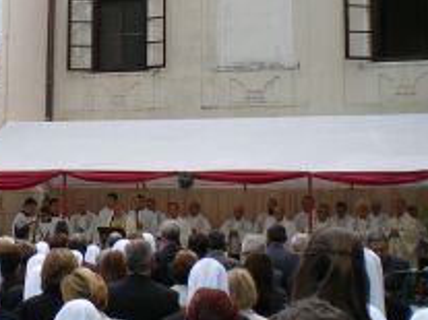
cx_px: 89
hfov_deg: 21.1
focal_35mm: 92
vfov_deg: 15.9
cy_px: 53
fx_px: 1137
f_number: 4.6
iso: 64
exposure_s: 1/100
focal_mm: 6.3
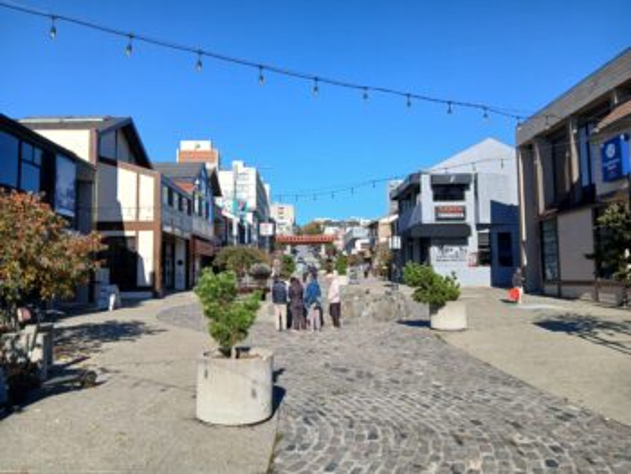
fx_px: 474
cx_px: 316
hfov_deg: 67.3
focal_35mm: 26
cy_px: 237
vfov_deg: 53.1
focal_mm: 3.98
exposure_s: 1/646
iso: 20
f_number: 1.8
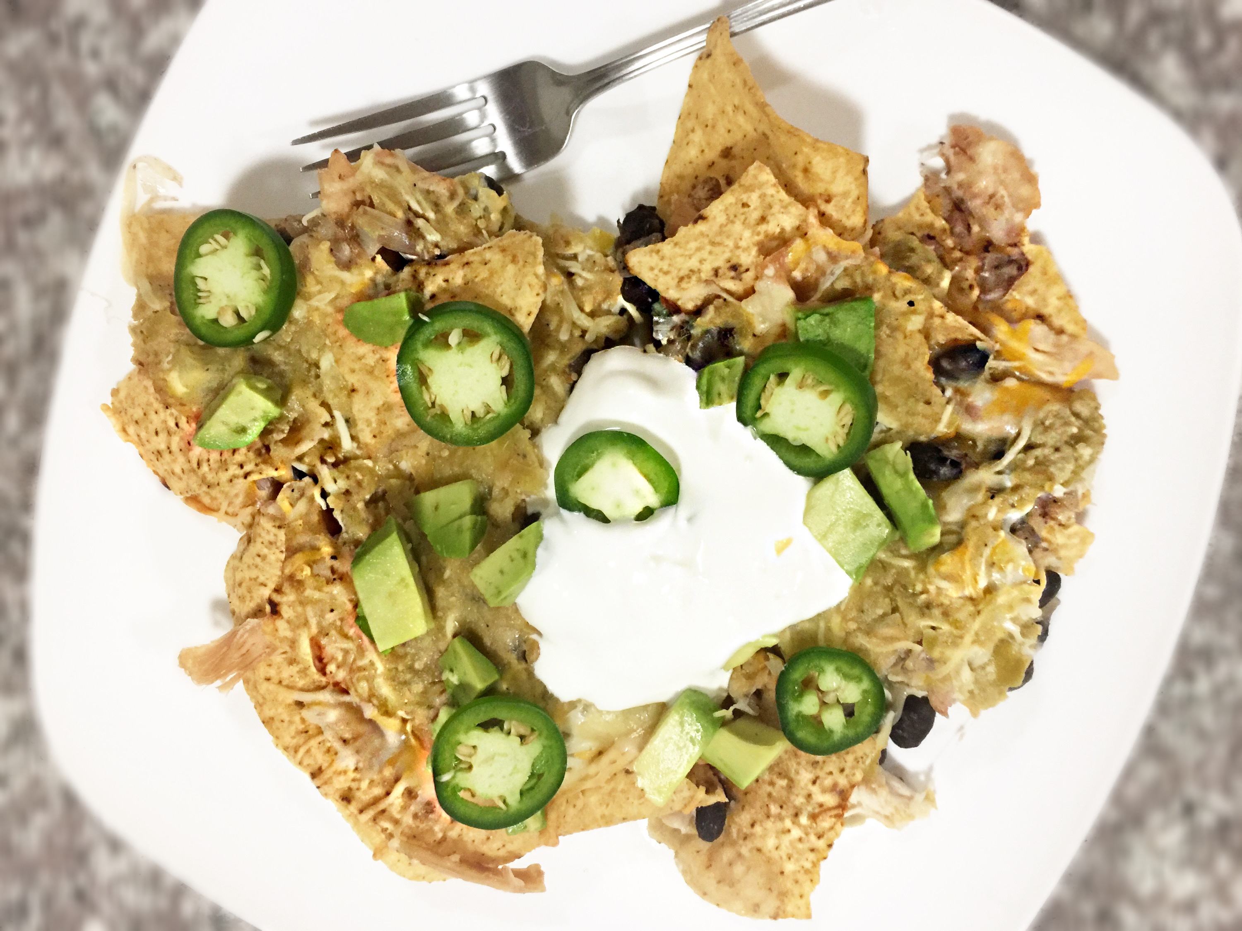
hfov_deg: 61.7
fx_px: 1041
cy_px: 466
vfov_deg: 48.2
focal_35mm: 29
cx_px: 621
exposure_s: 1/8
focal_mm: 4.15
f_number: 2.2
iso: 100
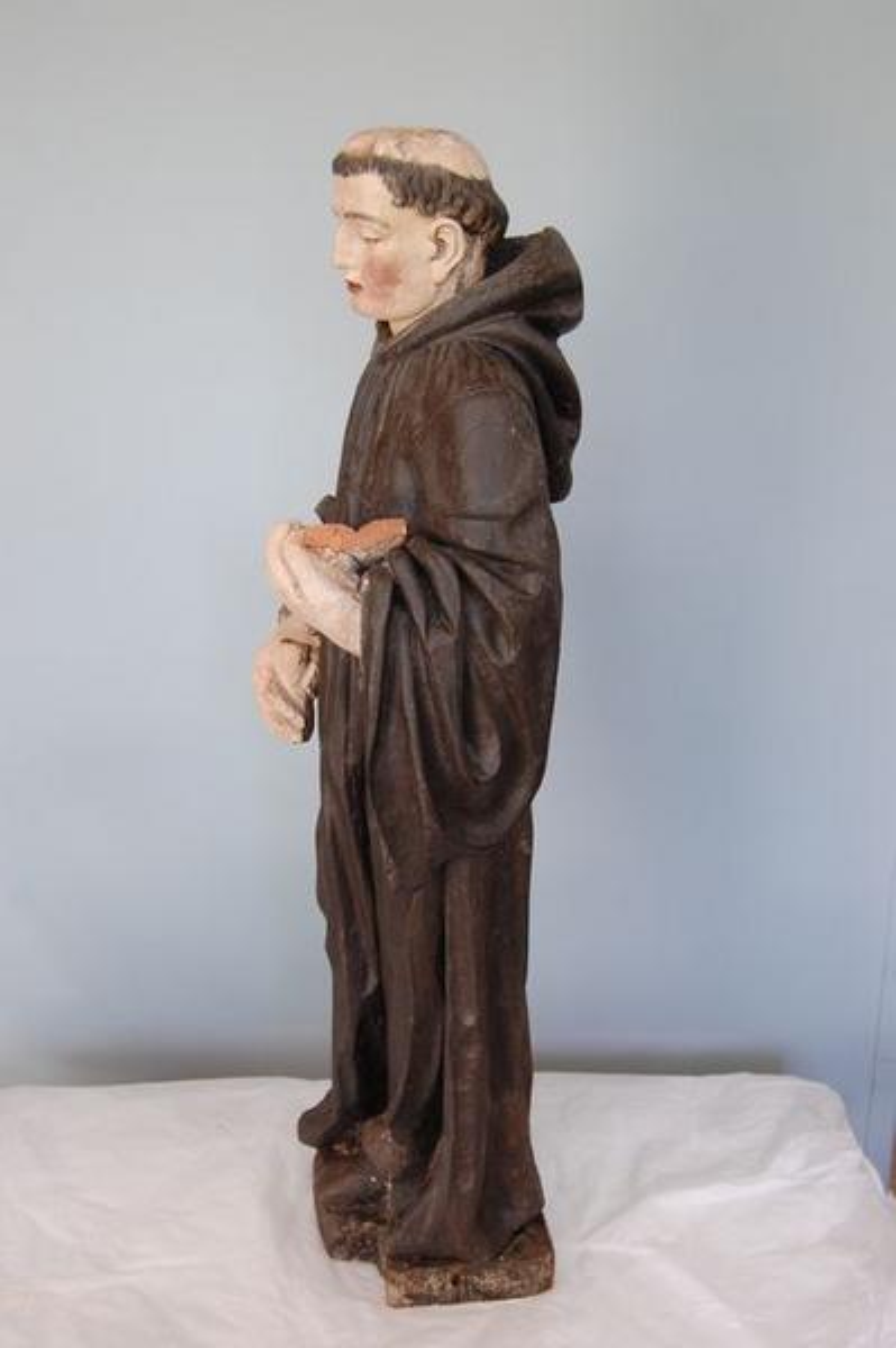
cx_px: 448
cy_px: 674
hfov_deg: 34.2
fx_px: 1458
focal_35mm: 39
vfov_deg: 49.6
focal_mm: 26
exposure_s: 1/60
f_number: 4.2
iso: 400
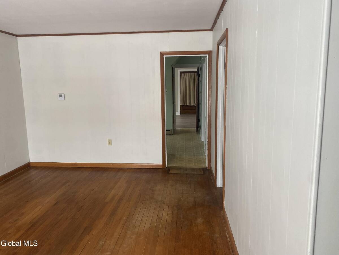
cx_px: 170
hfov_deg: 67.3
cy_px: 128
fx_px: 255
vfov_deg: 53.1
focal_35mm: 26
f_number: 1.8
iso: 125
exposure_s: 1/117
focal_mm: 4.25
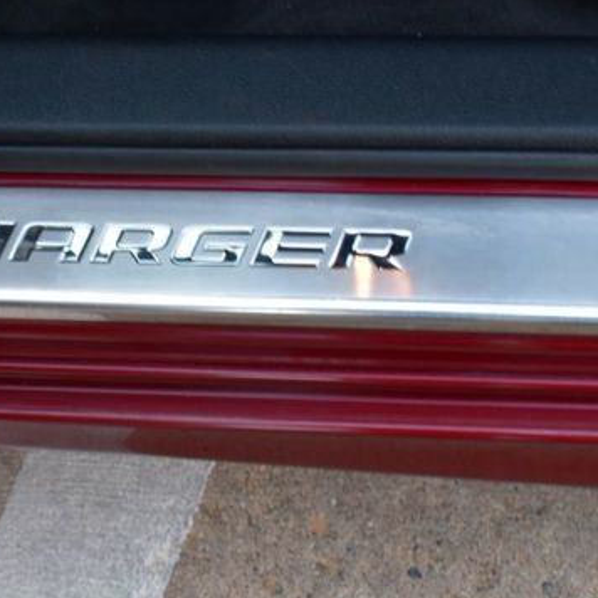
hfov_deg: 19.8
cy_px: 246
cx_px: 141
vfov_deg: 19.9
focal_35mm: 87
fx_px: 1700
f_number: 6.3
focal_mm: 38
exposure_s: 1/20
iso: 400
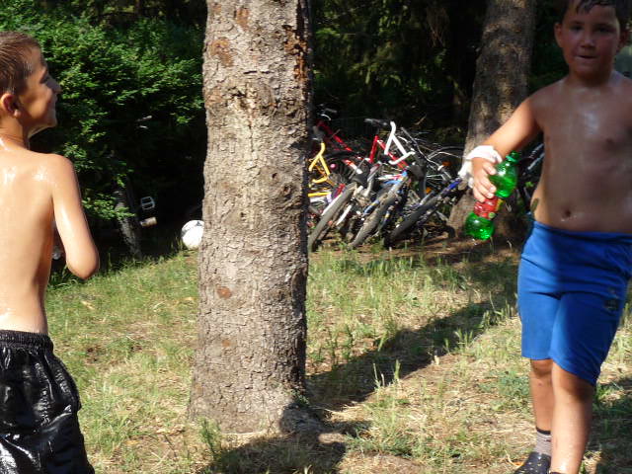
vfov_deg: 22.6
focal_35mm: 65
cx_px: 316
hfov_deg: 29.8
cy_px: 237
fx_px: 1187
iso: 100
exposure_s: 1/250
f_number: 4.5
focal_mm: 6.5
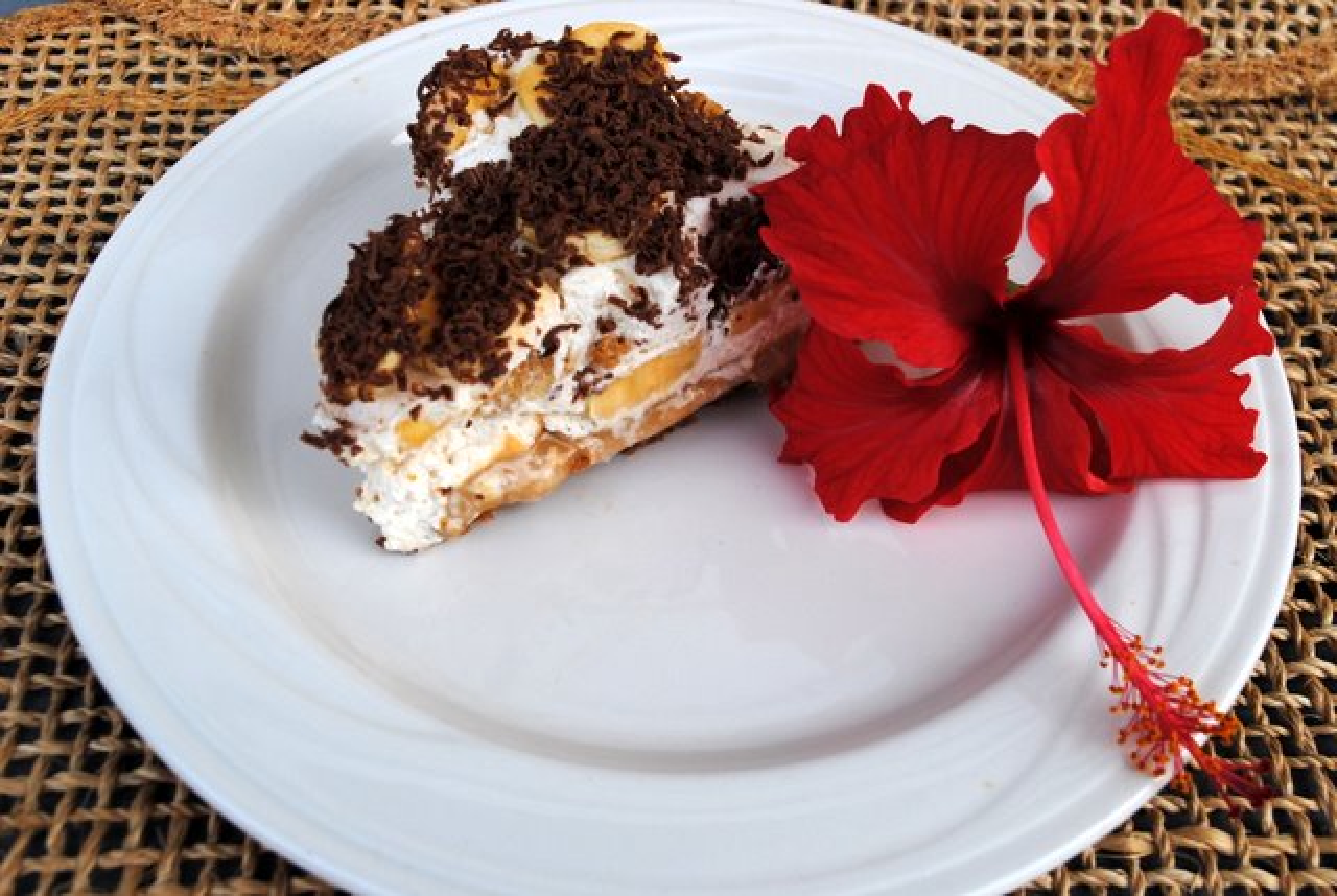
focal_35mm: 39
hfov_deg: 49.5
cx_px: 668
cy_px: 448
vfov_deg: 34.3
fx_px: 1451
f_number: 8
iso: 100
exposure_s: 1/100
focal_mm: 26
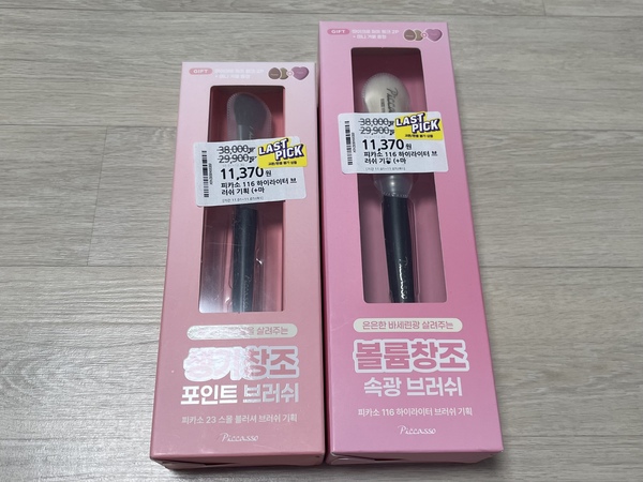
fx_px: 483
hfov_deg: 67.3
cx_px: 322
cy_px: 241
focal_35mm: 26
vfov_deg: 53.1
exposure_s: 1/120
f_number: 1.6
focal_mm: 4.2
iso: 80
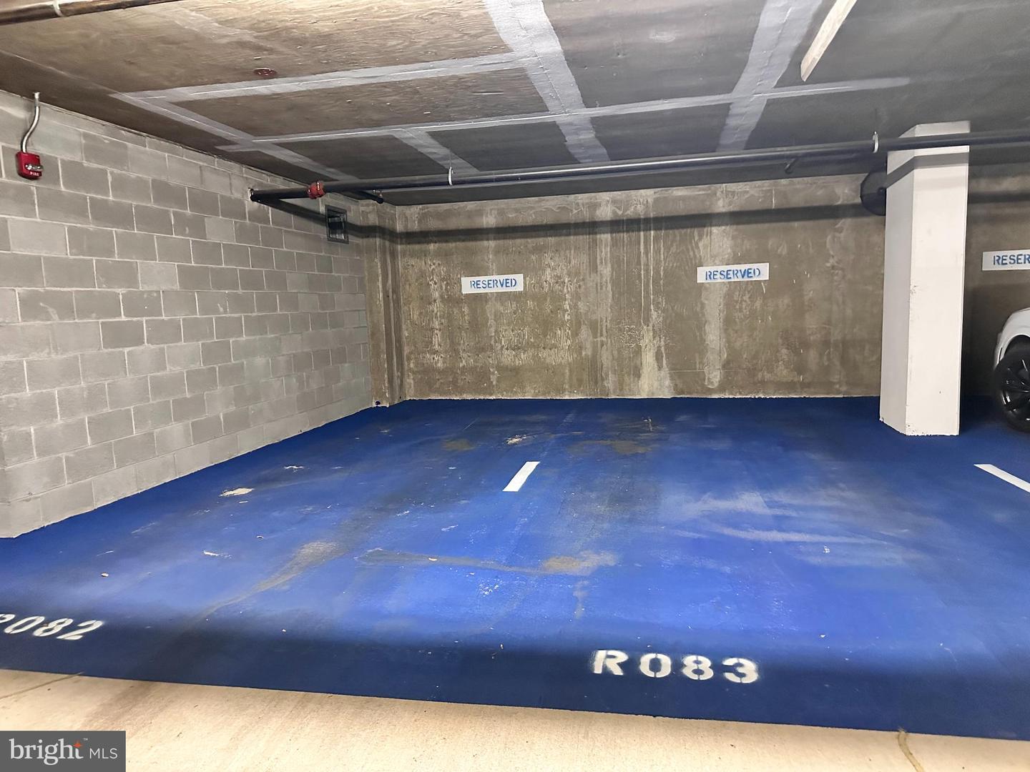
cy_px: 386
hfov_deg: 71.6
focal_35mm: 24
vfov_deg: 56.8
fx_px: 714
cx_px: 515
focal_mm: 6.86
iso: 800
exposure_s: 1/30
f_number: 1.78
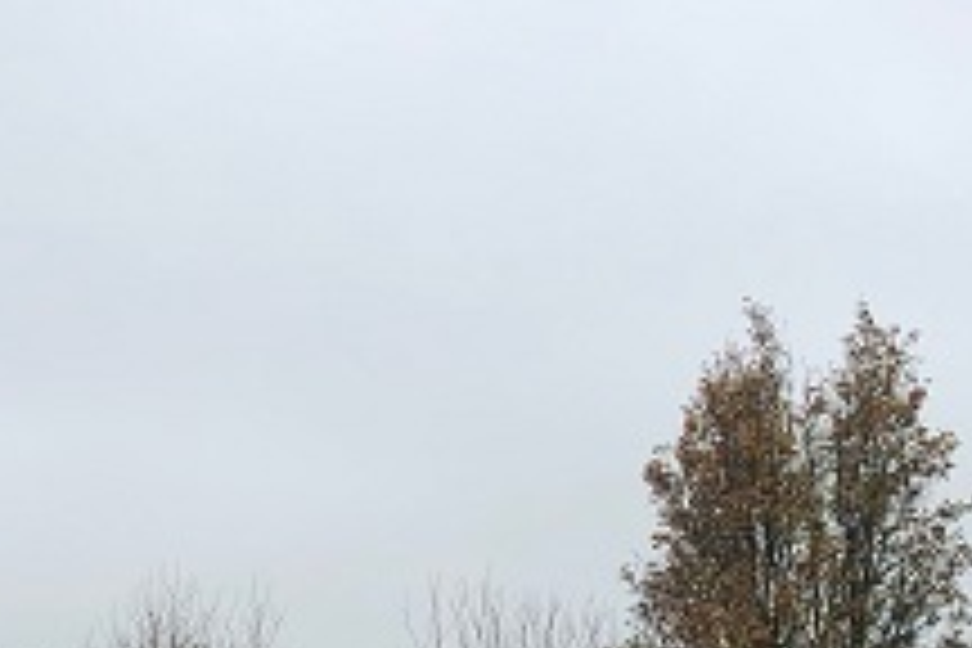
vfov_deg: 12.0
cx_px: 234
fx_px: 2916
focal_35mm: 108
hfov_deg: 18.8
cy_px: 1017
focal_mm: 4
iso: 20
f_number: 1.8
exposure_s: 1/410
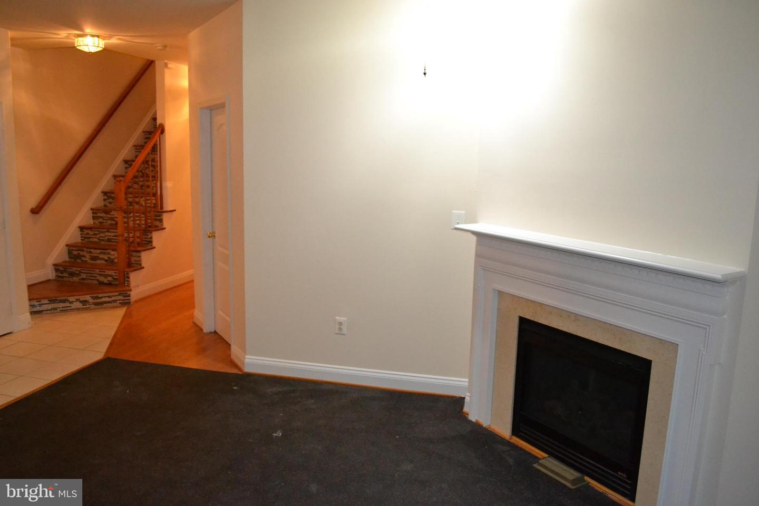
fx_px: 569
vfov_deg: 47.9
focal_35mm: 27
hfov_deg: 67.4
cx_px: 380
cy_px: 253
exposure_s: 1/60
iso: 3200
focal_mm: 18
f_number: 3.5
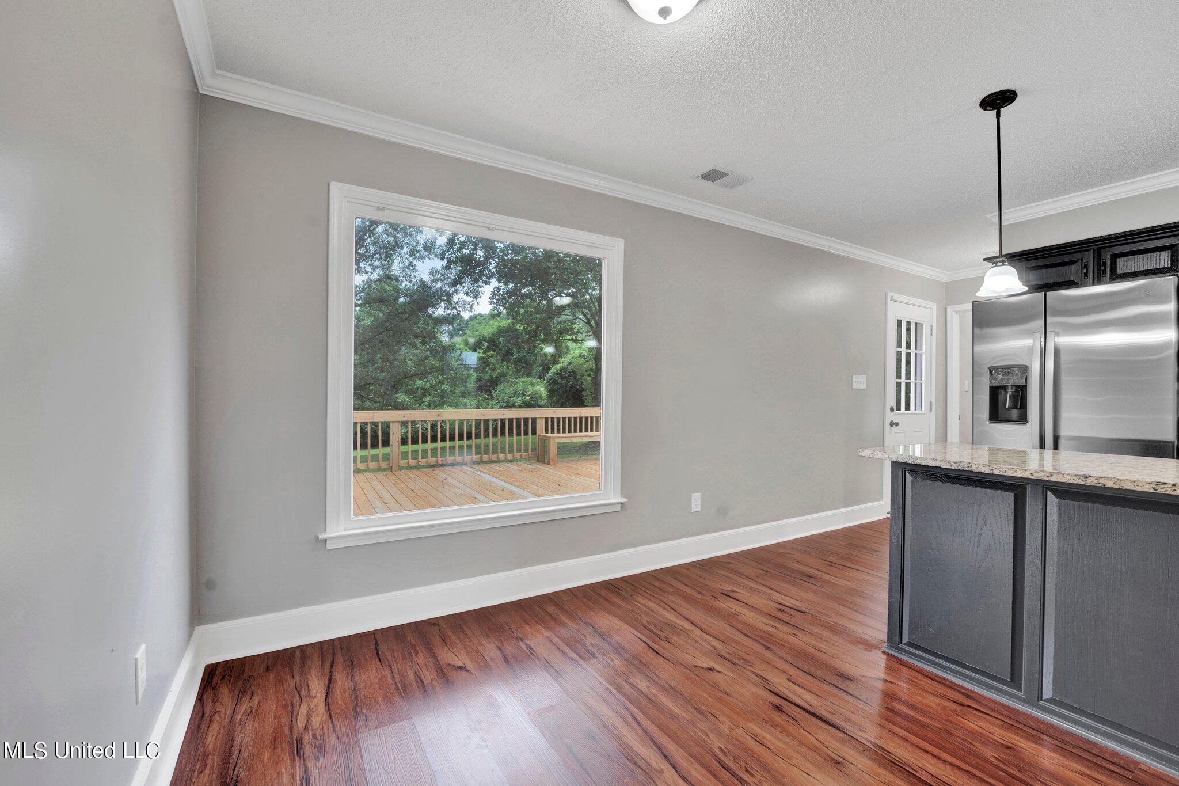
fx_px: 498
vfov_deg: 76.6
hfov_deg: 99.7
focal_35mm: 15
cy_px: 393
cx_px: 590
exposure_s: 1/25
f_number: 8
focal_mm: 15.2
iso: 400
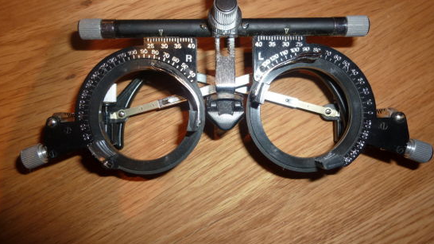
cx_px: 214
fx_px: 322
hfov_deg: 67.9
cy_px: 97
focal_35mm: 28
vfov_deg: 41.3
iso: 100
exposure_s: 1/30
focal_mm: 4.5
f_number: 3.3
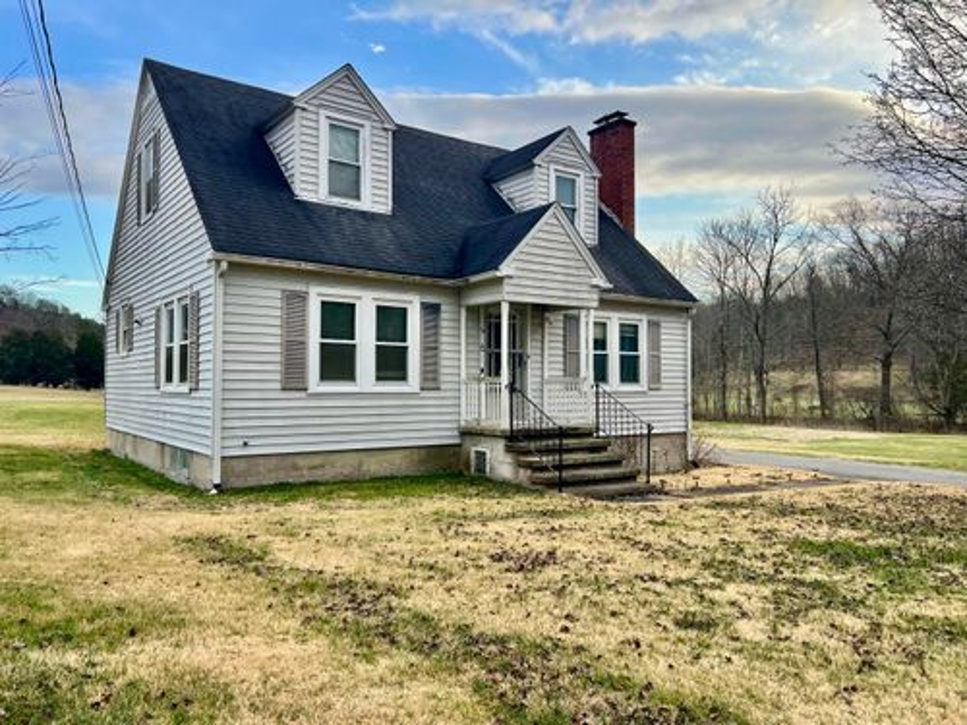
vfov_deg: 53.1
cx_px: 484
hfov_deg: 67.3
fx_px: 726
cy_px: 362
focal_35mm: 26
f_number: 1.5
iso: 50
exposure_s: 1/572
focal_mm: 5.7
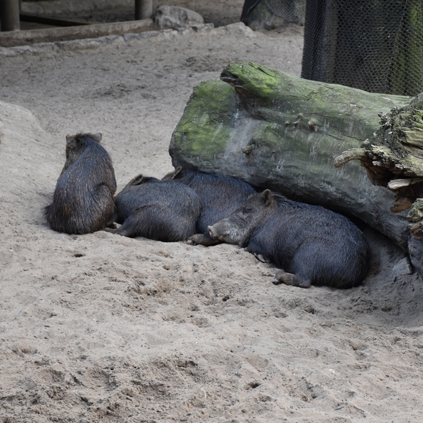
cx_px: 263
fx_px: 1645
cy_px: 211
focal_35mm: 119
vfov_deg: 14.7
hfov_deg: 14.6
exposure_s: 1/200
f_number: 5
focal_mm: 62
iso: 800
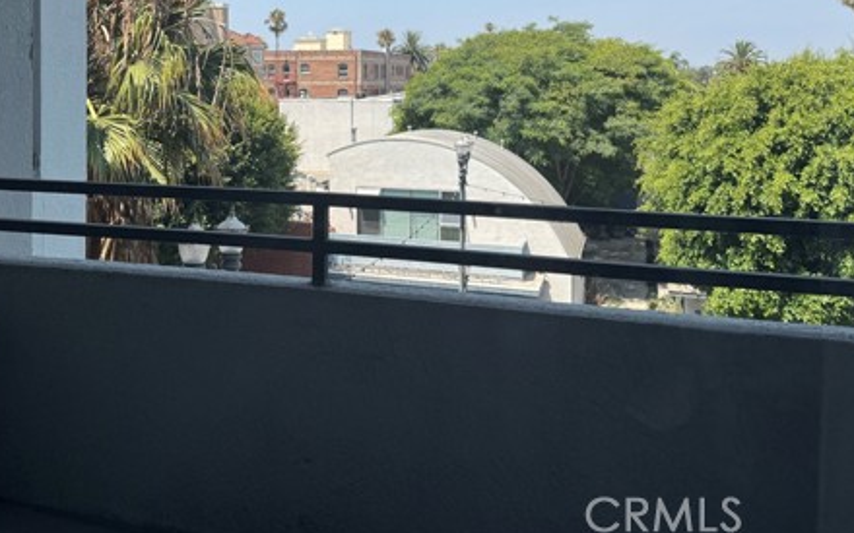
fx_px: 861
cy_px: 78
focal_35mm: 37
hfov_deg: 52.1
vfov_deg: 33.1
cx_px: 316
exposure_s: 1/1980
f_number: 1.78
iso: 80
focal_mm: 6.76
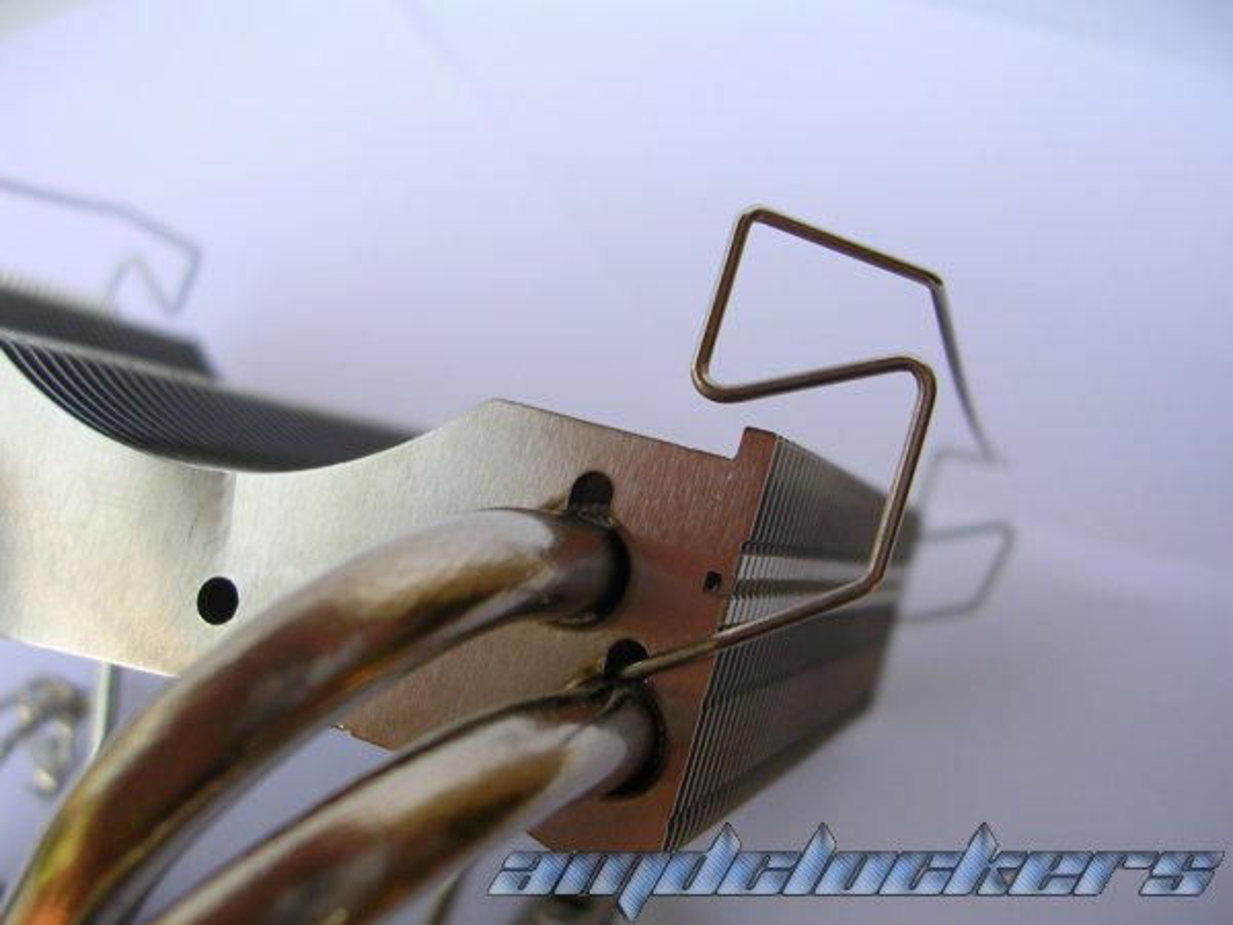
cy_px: 462
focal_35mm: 38
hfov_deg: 49.0
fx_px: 1354
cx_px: 616
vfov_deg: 37.7
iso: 50
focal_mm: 5.8
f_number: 2.8
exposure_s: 1/153
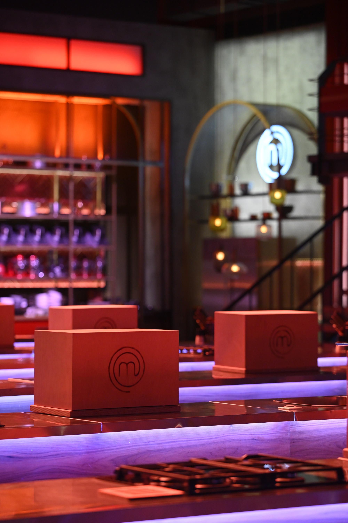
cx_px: 174
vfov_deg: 17.1
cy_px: 262
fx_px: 1742
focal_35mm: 120
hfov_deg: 11.4
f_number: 3.2
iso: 3200
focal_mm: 120
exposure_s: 1/125
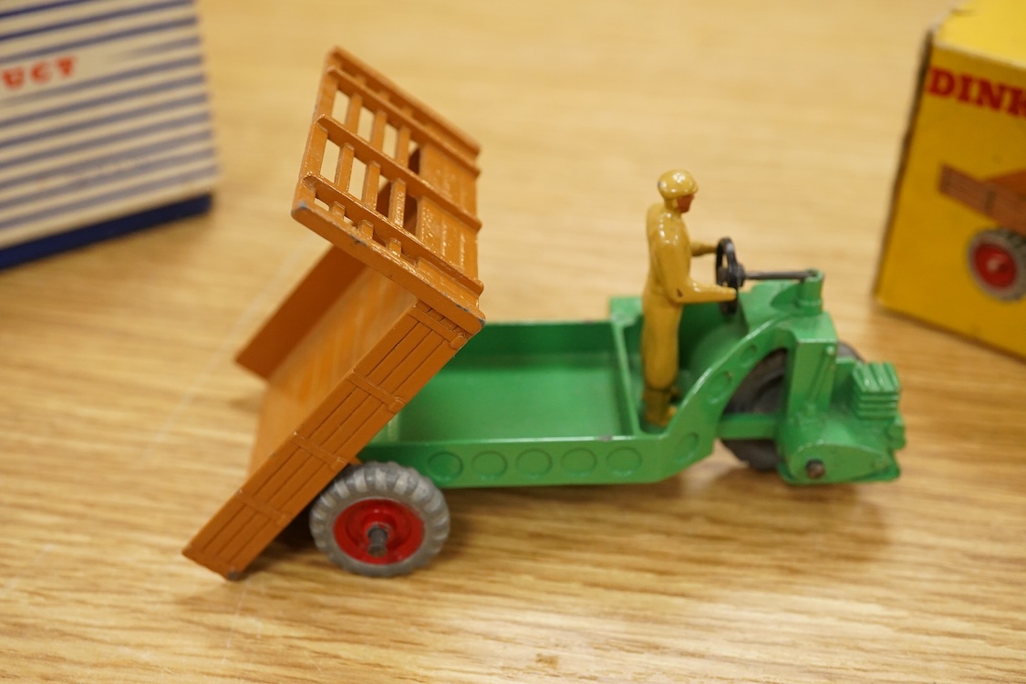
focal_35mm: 45
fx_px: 1282
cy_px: 342
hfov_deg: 43.6
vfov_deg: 29.9
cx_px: 513
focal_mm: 30
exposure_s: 1/160
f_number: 9
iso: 2500
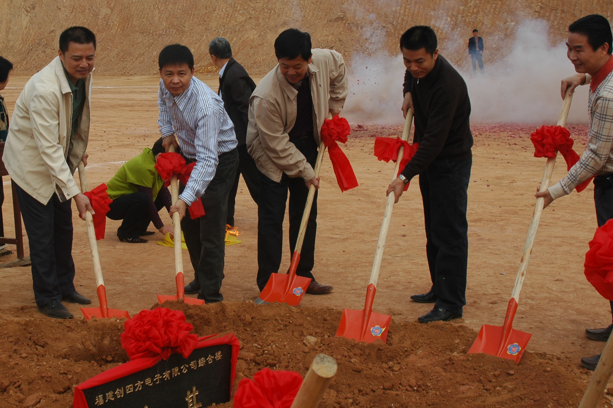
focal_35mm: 56
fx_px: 953
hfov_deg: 35.3
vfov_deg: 24.1
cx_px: 206
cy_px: 153
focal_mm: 28
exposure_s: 1/250
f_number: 8
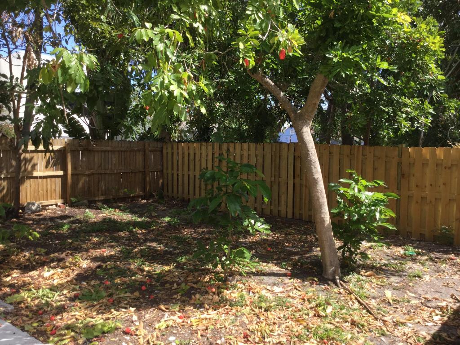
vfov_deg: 45.4
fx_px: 412
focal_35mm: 31
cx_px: 230
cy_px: 172
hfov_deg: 58.4
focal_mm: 3.3
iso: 25
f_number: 2.4
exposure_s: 1/506
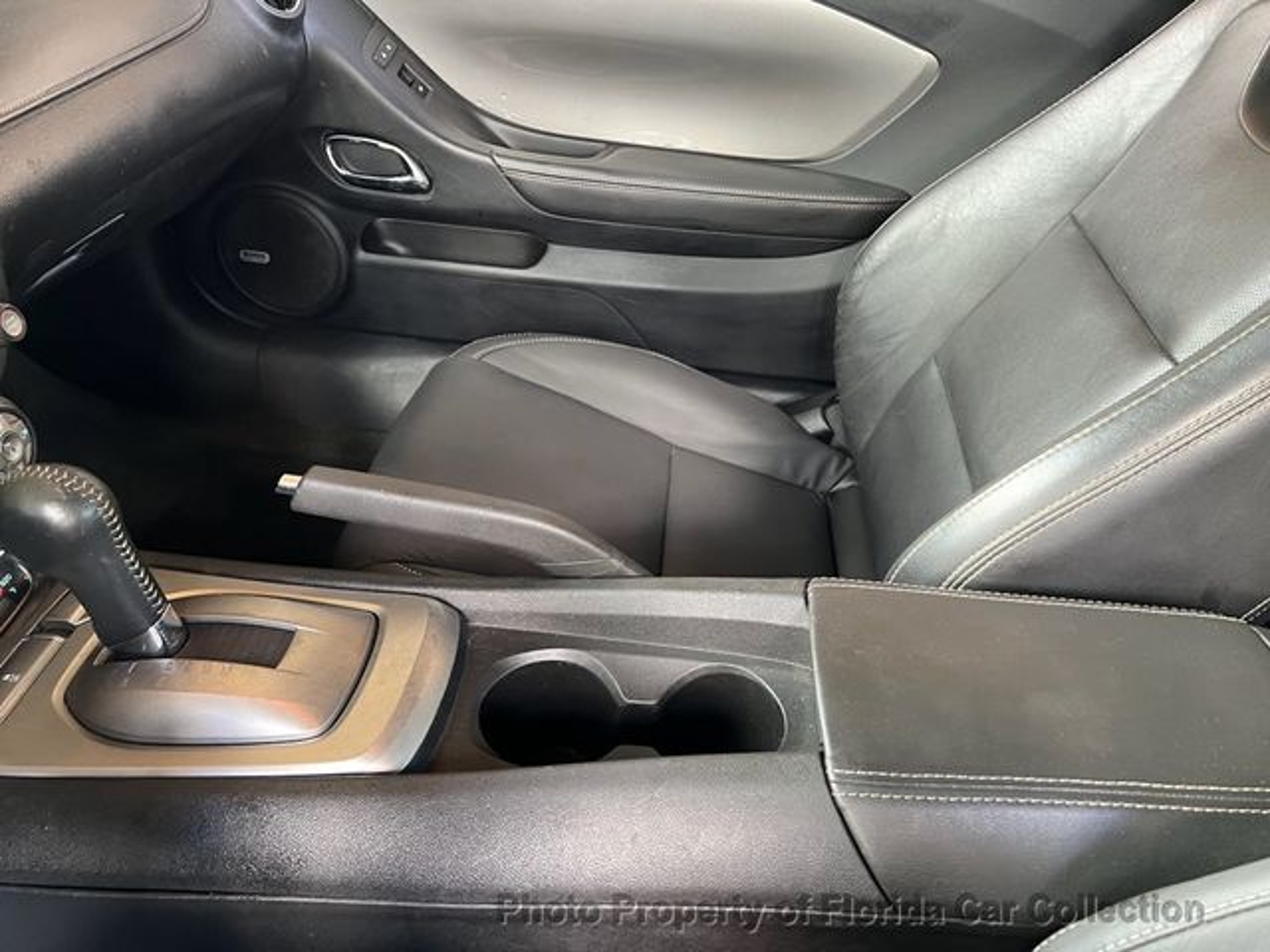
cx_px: 635
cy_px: 476
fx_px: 954
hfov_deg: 67.3
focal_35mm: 26
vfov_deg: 53.1
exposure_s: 1/60
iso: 250
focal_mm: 5.7
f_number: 1.5
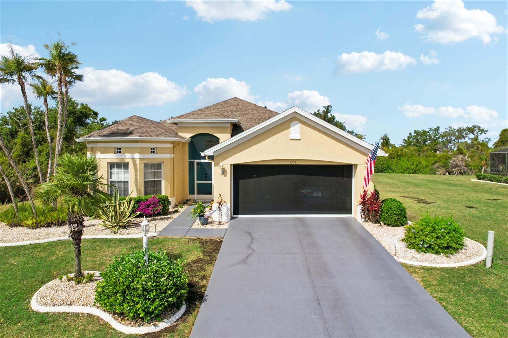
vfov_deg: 57.2
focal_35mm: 22
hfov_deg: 78.6
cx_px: 254
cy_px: 169
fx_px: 310
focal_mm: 8.4
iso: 110
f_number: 2.8
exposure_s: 1/640
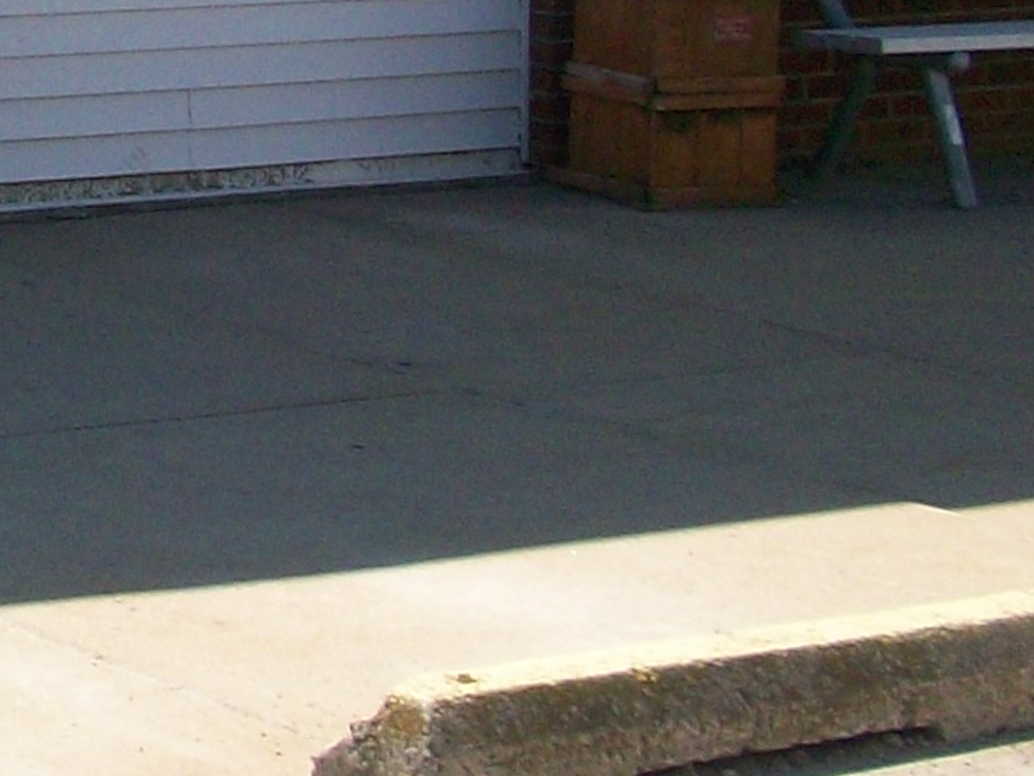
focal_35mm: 140
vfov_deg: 10.1
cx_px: -660
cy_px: -545
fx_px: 4183
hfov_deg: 13.1
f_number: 5.5
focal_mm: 5.7
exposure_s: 1/335
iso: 80
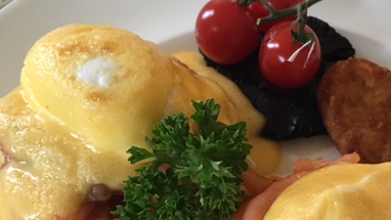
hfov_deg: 38.7
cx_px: 264
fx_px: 550
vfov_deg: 22.1
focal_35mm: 53
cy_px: 197
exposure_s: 1/10
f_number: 2.2
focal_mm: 4.15
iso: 100
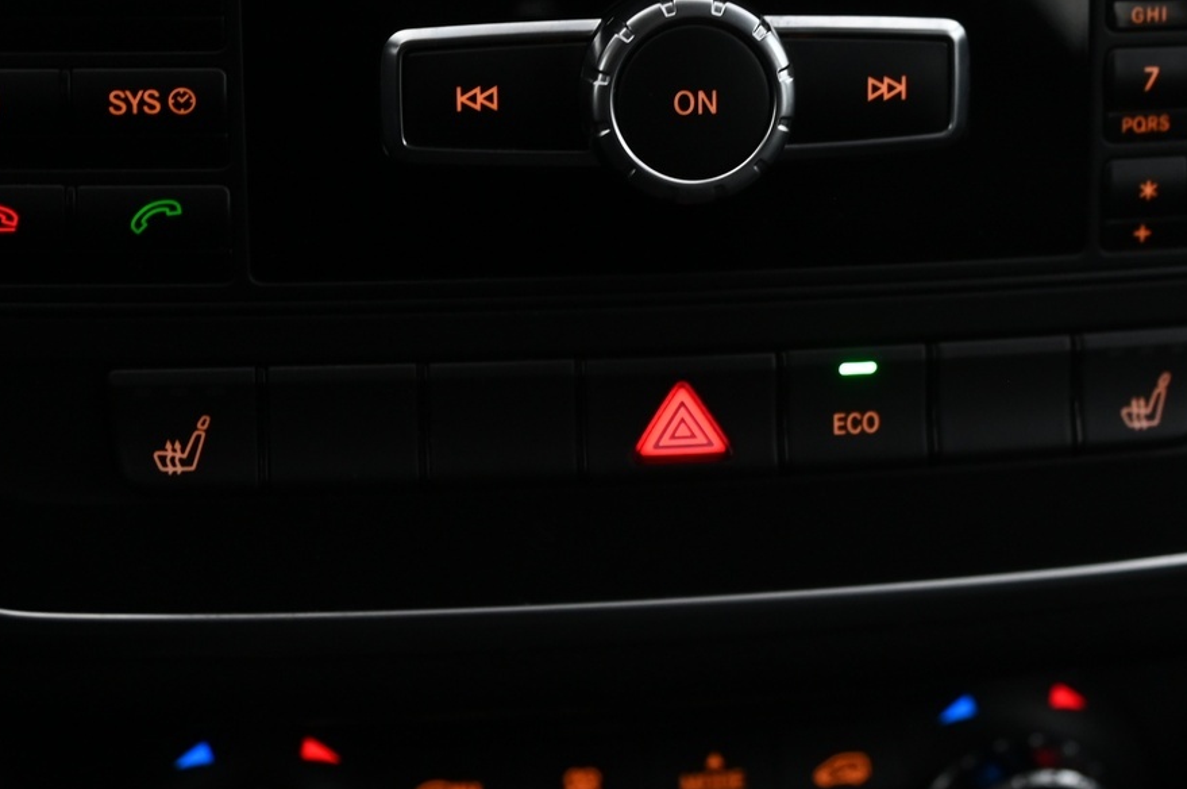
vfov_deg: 15.9
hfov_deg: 23.9
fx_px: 2799
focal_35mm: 85
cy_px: 166
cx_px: 704
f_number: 4
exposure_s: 1/25
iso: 2000
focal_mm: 46
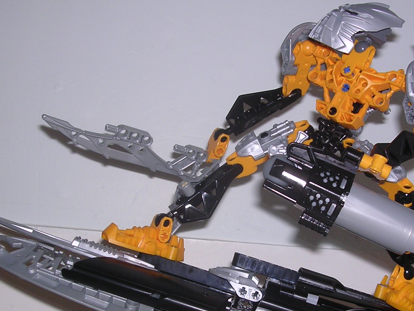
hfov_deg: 30.7
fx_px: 753
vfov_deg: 23.1
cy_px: 222
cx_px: 242
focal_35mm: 63
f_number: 2.8
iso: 100
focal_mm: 5.8
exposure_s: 1/60.1
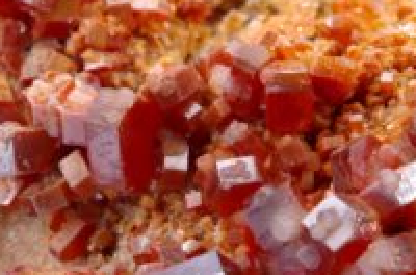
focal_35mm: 225
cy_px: 318
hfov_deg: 9.2
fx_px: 2592
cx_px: 92
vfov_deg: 6.0
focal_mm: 50
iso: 100
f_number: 16
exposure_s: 1/8
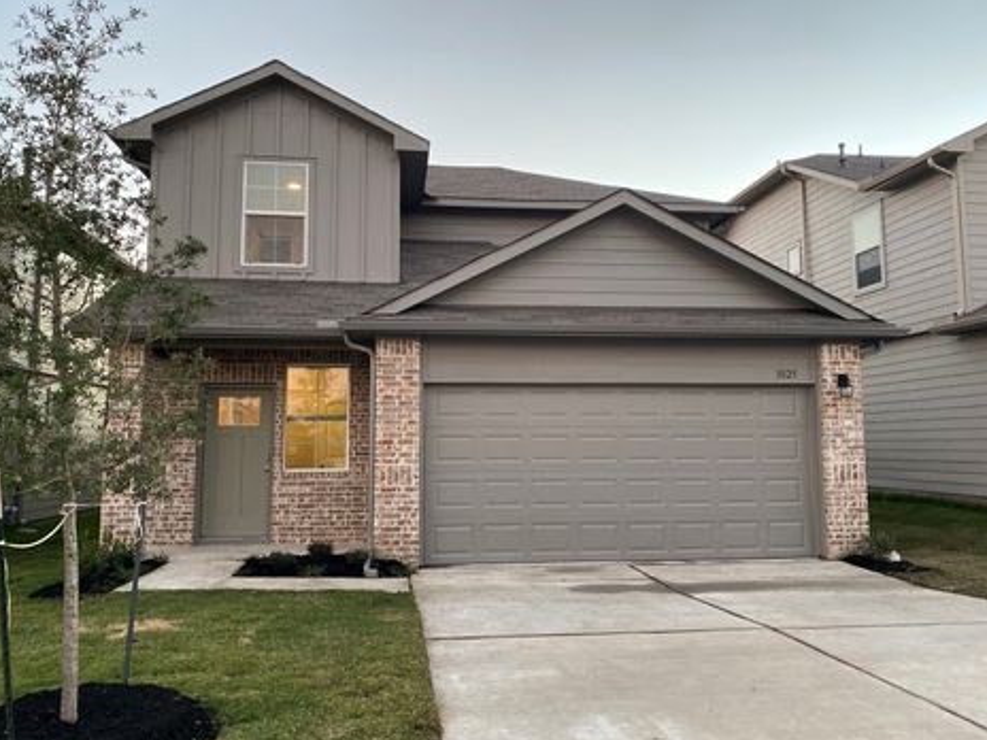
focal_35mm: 28
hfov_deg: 63.4
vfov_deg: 49.7
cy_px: 363
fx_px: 798
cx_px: 485
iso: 100
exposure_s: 1/121
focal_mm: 4.25
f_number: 1.8
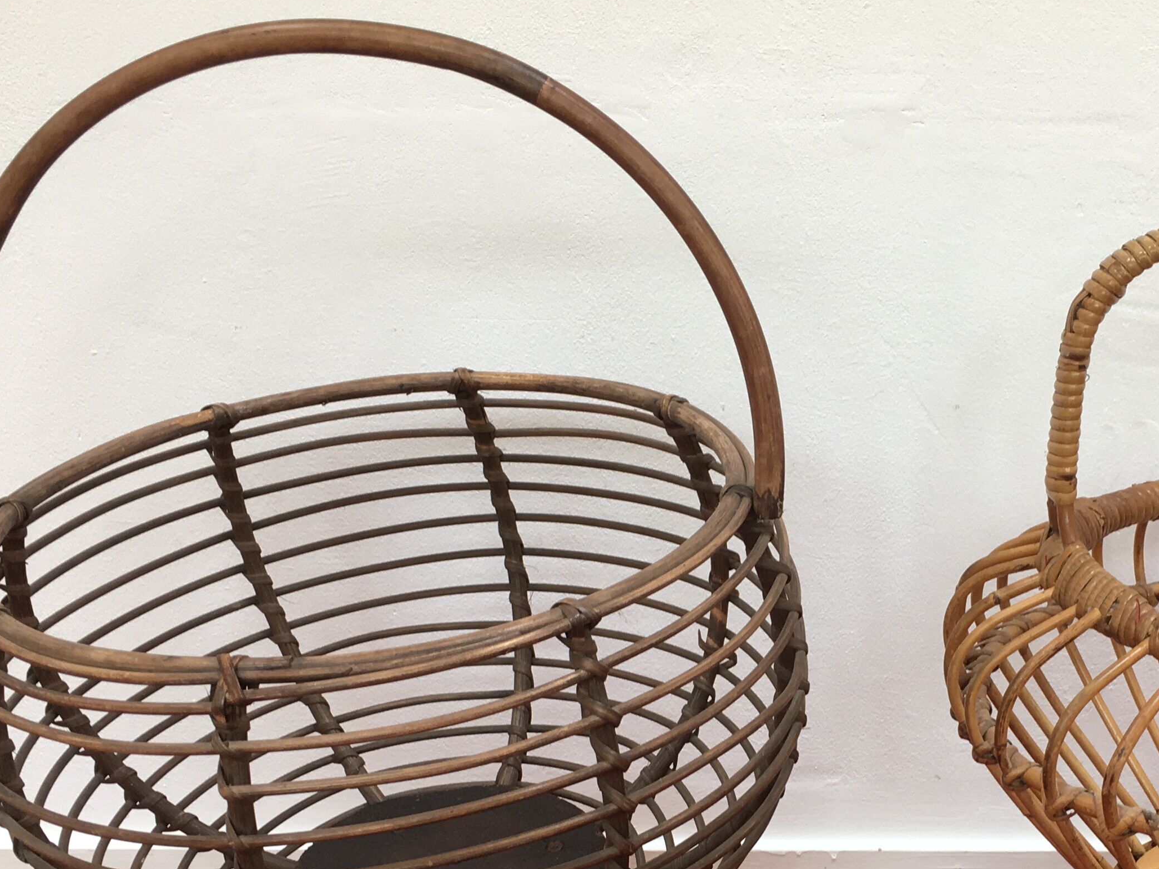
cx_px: 822
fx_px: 1875
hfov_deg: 33.9
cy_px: 680
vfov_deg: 25.7
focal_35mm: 56
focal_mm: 4.15
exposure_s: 1/50
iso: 32
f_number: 2.2
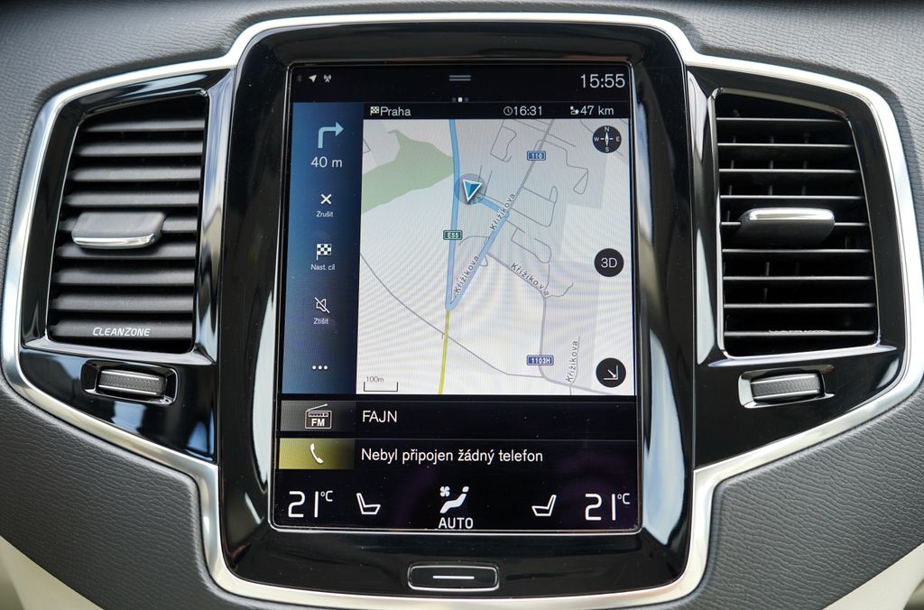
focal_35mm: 41
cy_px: 305
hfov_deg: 47.5
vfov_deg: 32.4
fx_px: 1049
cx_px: 462
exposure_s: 1/160
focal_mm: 41
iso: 320
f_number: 4
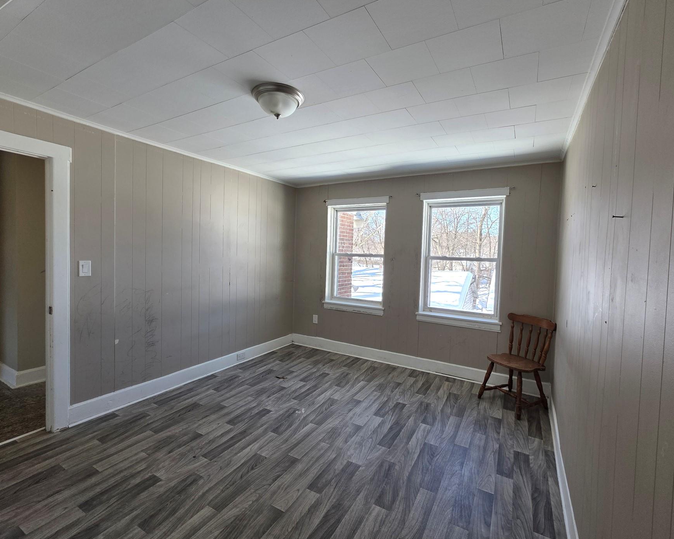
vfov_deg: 84.0
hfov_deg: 96.8
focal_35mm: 15
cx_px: 348
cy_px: 264
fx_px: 299
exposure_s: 1/120
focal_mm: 2.2
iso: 50
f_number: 1.9
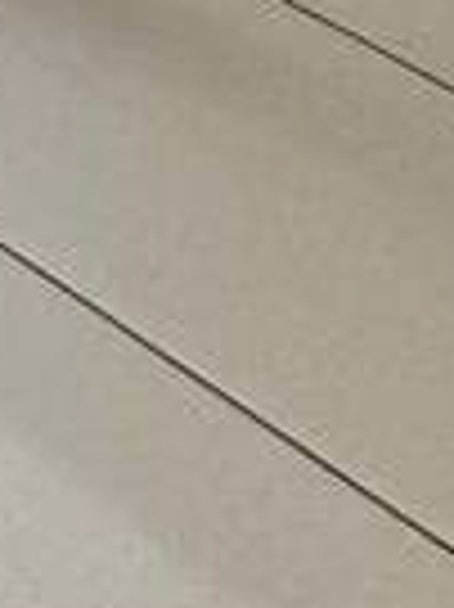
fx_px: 1962
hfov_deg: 8.4
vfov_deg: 10.0
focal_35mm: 112
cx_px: -1268
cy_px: -1432
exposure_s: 1/120
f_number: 2.2
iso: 320
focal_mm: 2.22
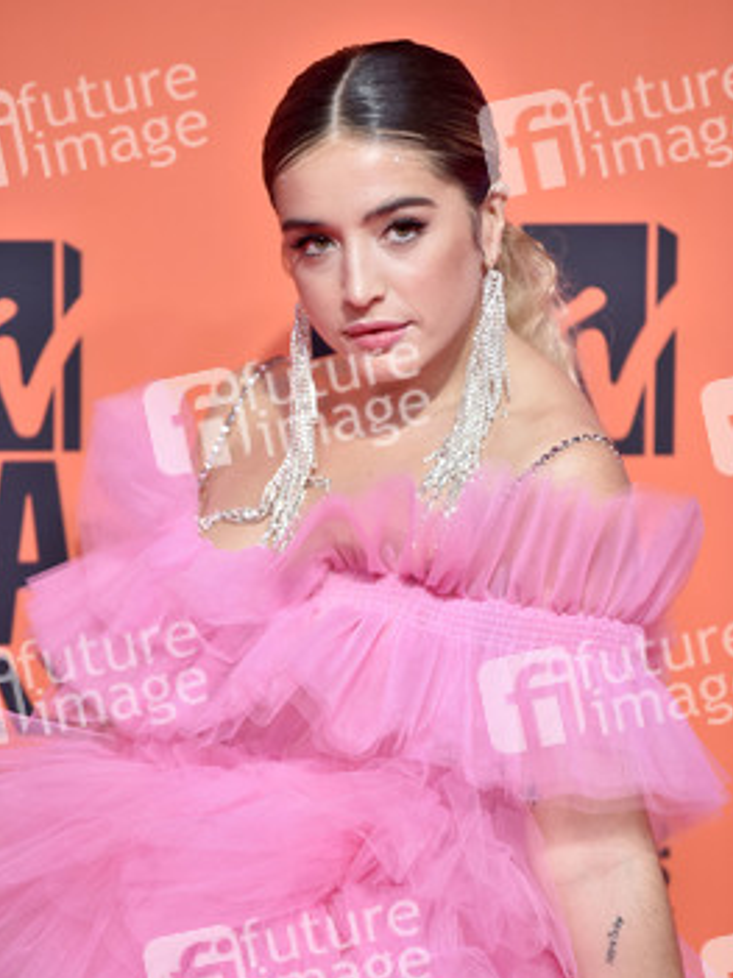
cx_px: 368
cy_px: 549
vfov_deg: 9.0
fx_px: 6187
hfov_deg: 6.8
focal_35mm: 219
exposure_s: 1/250
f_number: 3.5
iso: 2000
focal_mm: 200
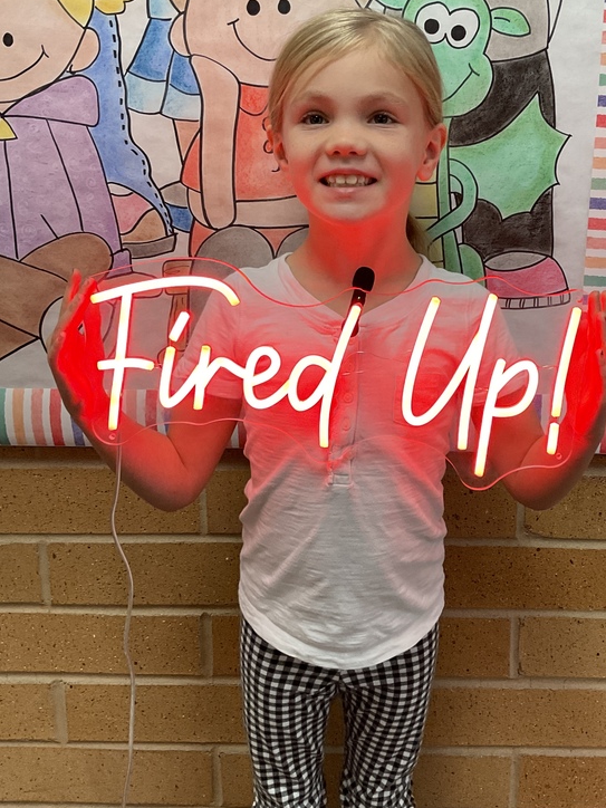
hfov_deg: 34.9
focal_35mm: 41
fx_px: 957
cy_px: 347
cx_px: 392
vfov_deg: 45.7
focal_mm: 3
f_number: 1.8
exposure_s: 1/60
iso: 125
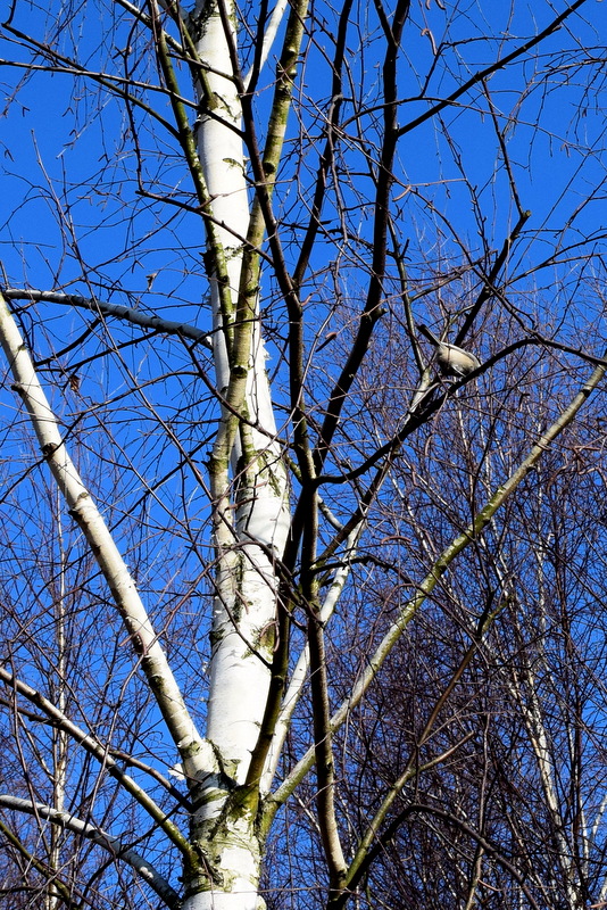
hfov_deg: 25.8
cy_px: 455
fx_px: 1327
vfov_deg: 37.8
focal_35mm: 52
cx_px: 304
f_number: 11
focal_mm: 35
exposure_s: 1/400
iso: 400
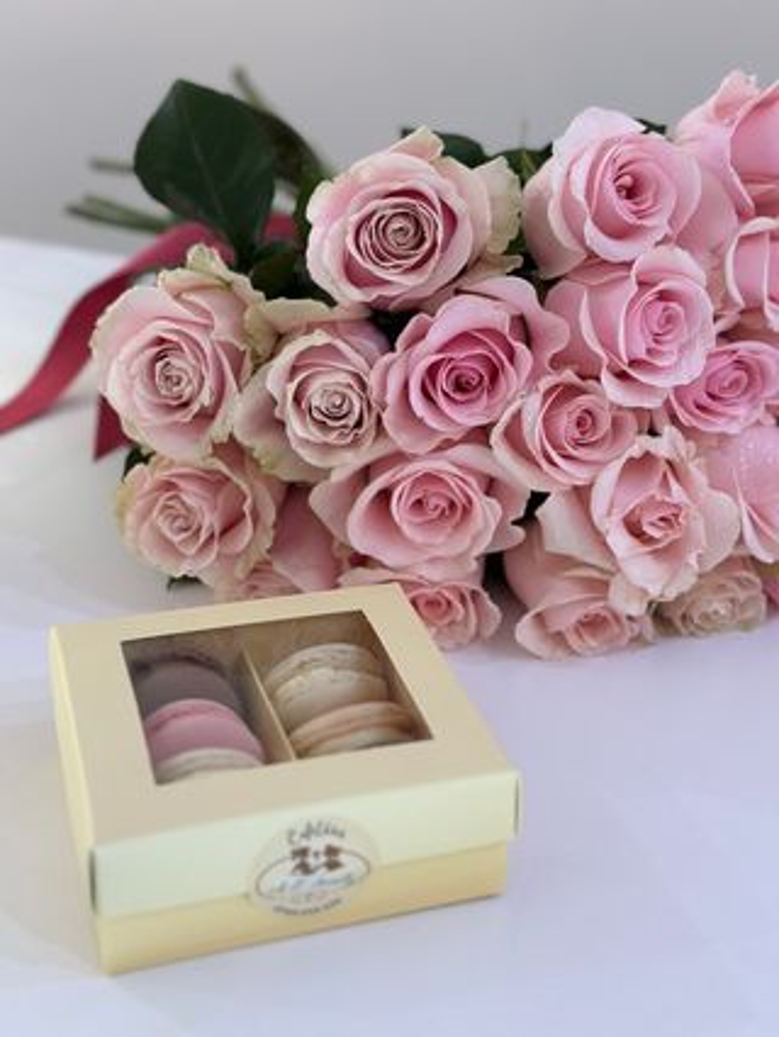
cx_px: 390
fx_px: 1439
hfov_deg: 30.3
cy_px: 518
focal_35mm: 48
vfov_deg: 39.6
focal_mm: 6.86
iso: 125
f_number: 1.78
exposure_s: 1/100
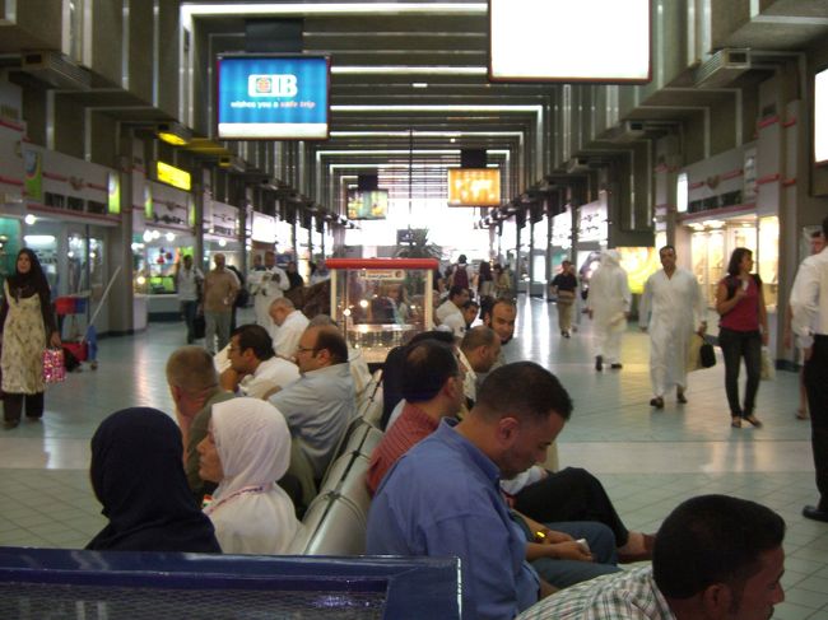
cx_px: 414
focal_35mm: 38
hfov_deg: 49.0
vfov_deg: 37.7
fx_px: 909
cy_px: 310
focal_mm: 7.9
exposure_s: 1/30
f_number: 2.8
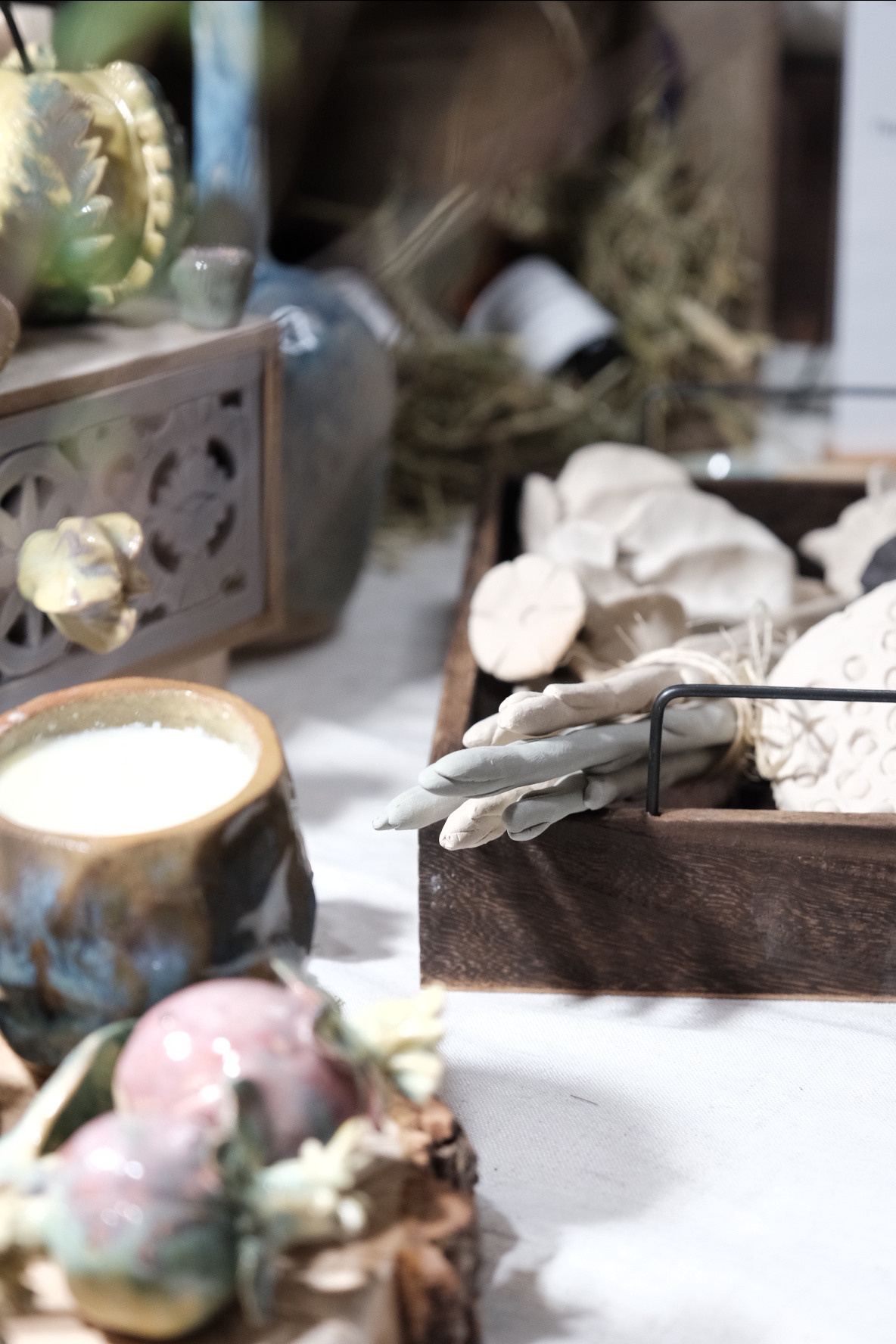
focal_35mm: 70
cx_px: 448
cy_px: 672
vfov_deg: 28.8
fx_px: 2613
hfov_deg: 19.5
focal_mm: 46.6
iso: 1600
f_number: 4
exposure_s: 1/60
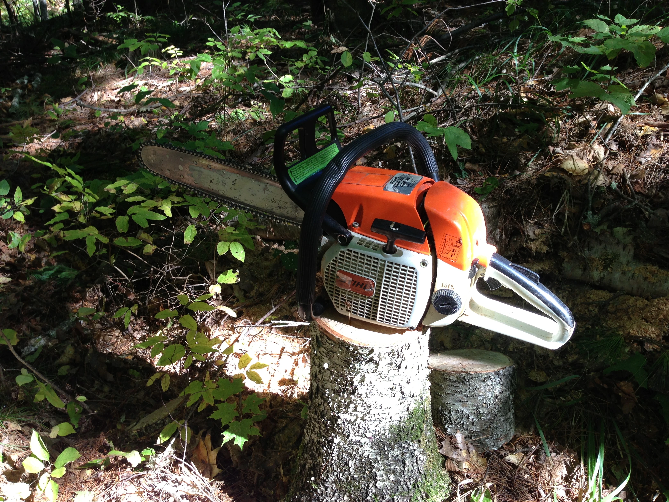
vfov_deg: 42.9
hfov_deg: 55.4
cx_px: 334
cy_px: 251
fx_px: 638
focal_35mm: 33
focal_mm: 4.13
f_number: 2.4
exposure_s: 1/120
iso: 50
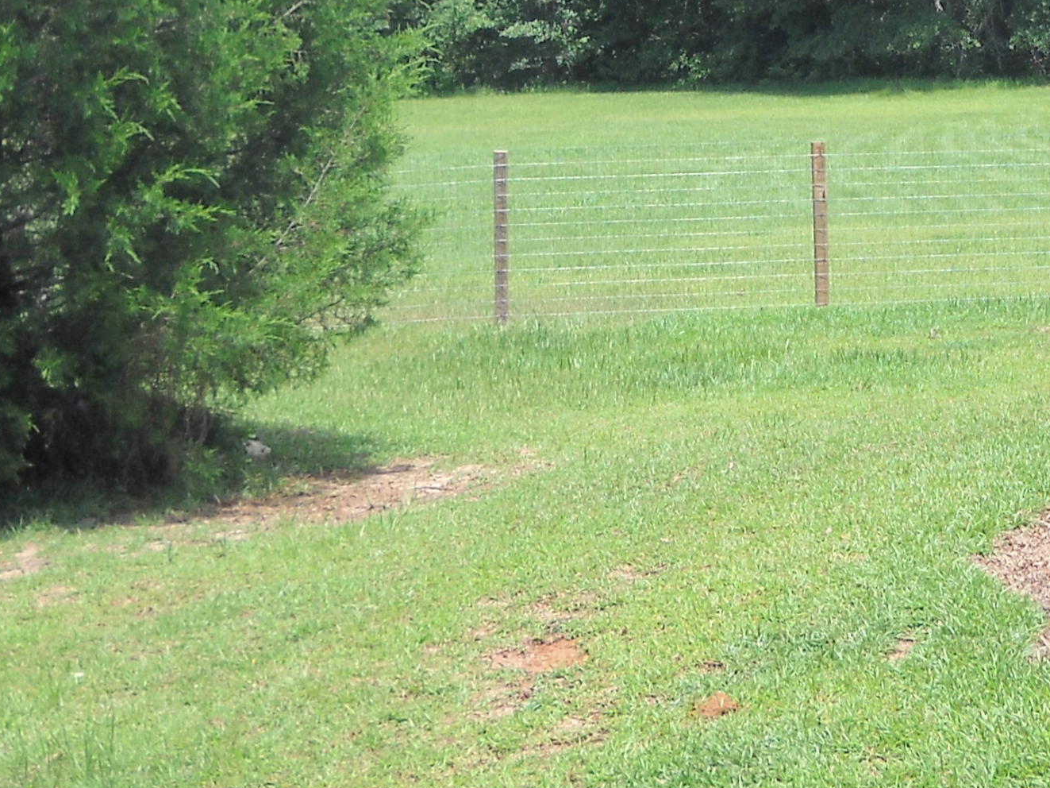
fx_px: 2821
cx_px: 931
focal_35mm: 93
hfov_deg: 20.7
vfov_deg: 15.8
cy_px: 236
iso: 64
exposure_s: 1/161
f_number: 5.5
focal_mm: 6.72
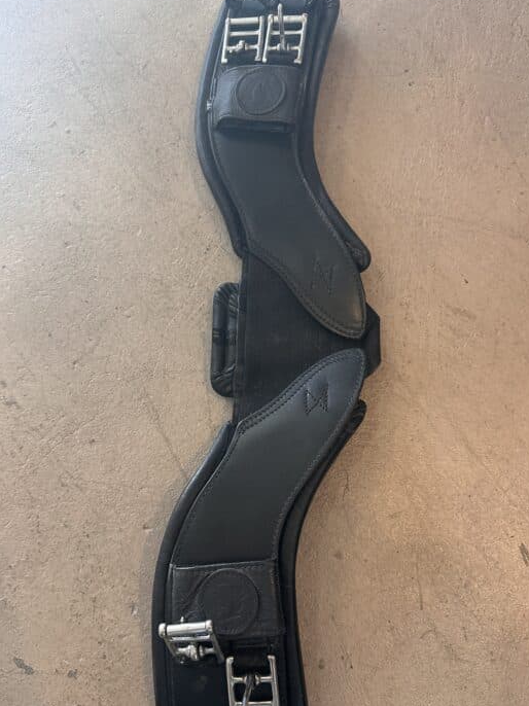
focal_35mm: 28
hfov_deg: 49.7
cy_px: 396
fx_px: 571
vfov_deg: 63.2
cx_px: 275
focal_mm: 6.86
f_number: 1.78
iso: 160
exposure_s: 1/60
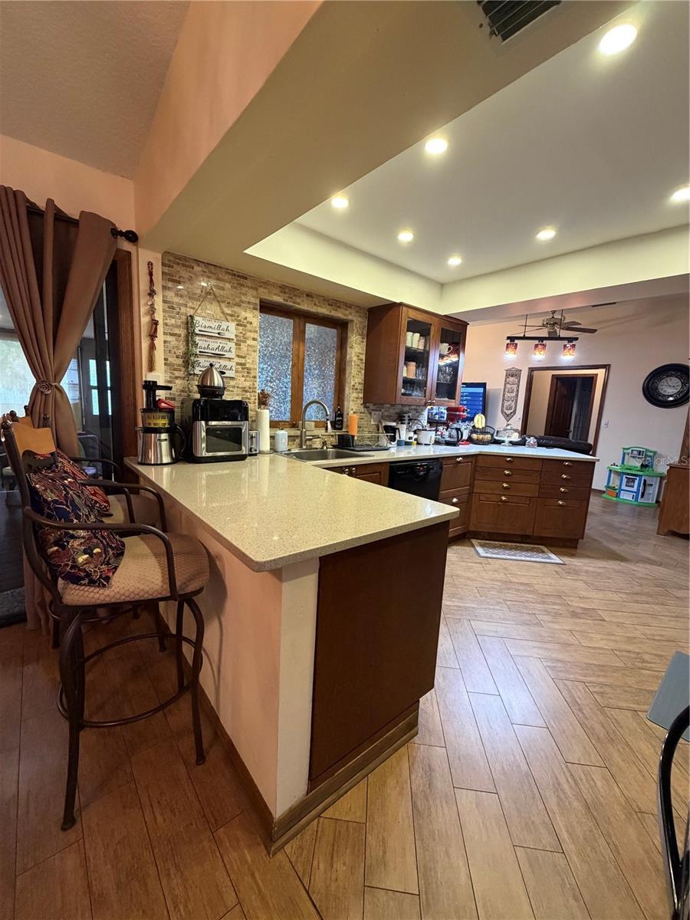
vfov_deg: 102.1
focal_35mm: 14
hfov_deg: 85.7
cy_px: 460
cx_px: 345
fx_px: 372
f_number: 2.2
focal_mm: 2.22
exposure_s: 1/60
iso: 500
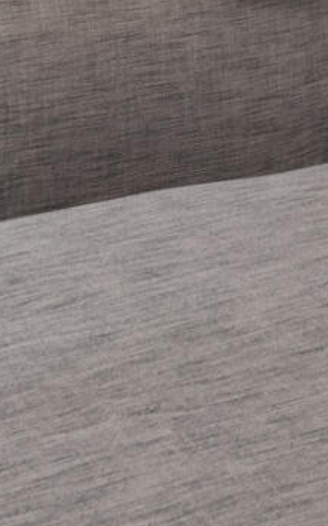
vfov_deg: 10.8
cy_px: -580
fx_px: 2509
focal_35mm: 175
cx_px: 682
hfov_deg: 7.2
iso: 500
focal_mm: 20
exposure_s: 1/1.67
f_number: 7.1
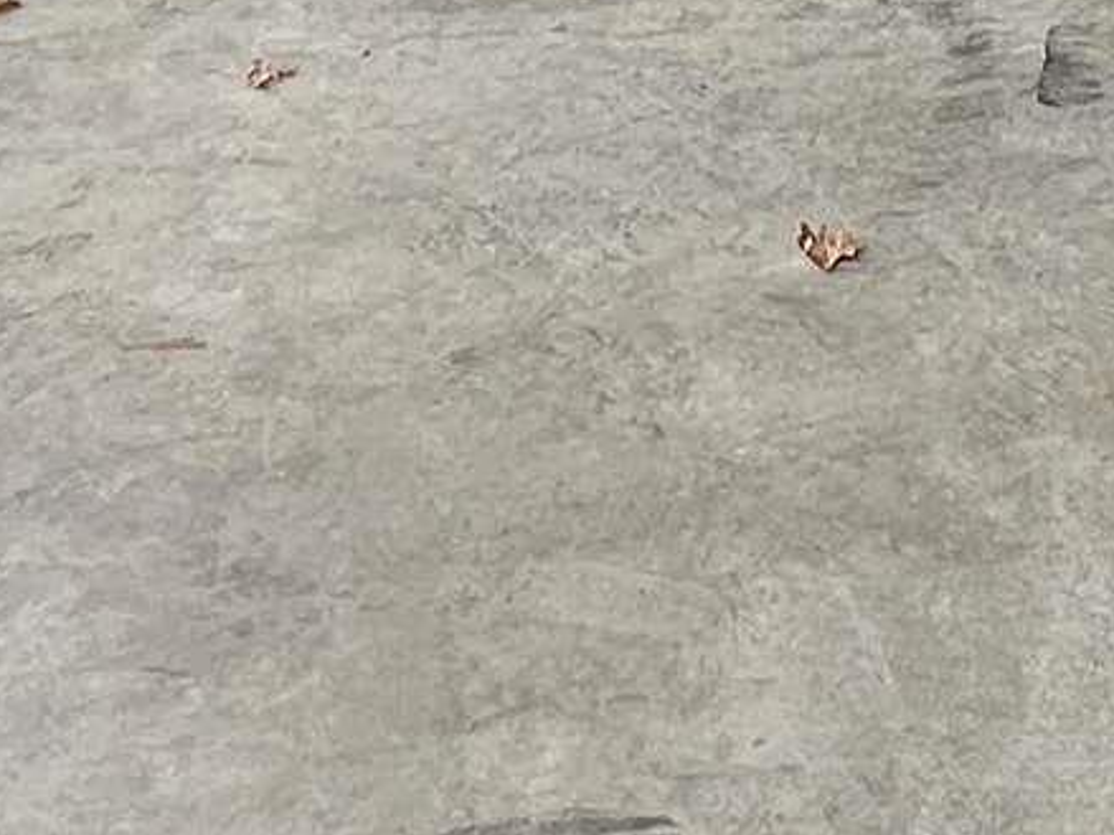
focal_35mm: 91
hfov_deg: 21.1
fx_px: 2928
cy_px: -888
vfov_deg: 13.6
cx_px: 1002
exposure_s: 1/176
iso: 32
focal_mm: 1.57
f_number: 1.8
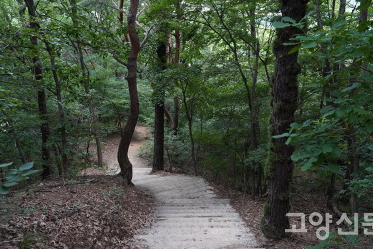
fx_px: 331
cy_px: 118
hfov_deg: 58.7
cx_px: 195
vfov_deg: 41.1
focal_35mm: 32
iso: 1000
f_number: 4
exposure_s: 1/160
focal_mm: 20
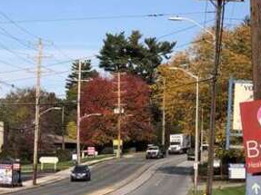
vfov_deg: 10.2
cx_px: 127
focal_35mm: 145
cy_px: 147
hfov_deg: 13.6
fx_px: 1093
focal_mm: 6
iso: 16
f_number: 2.4
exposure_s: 1/1116
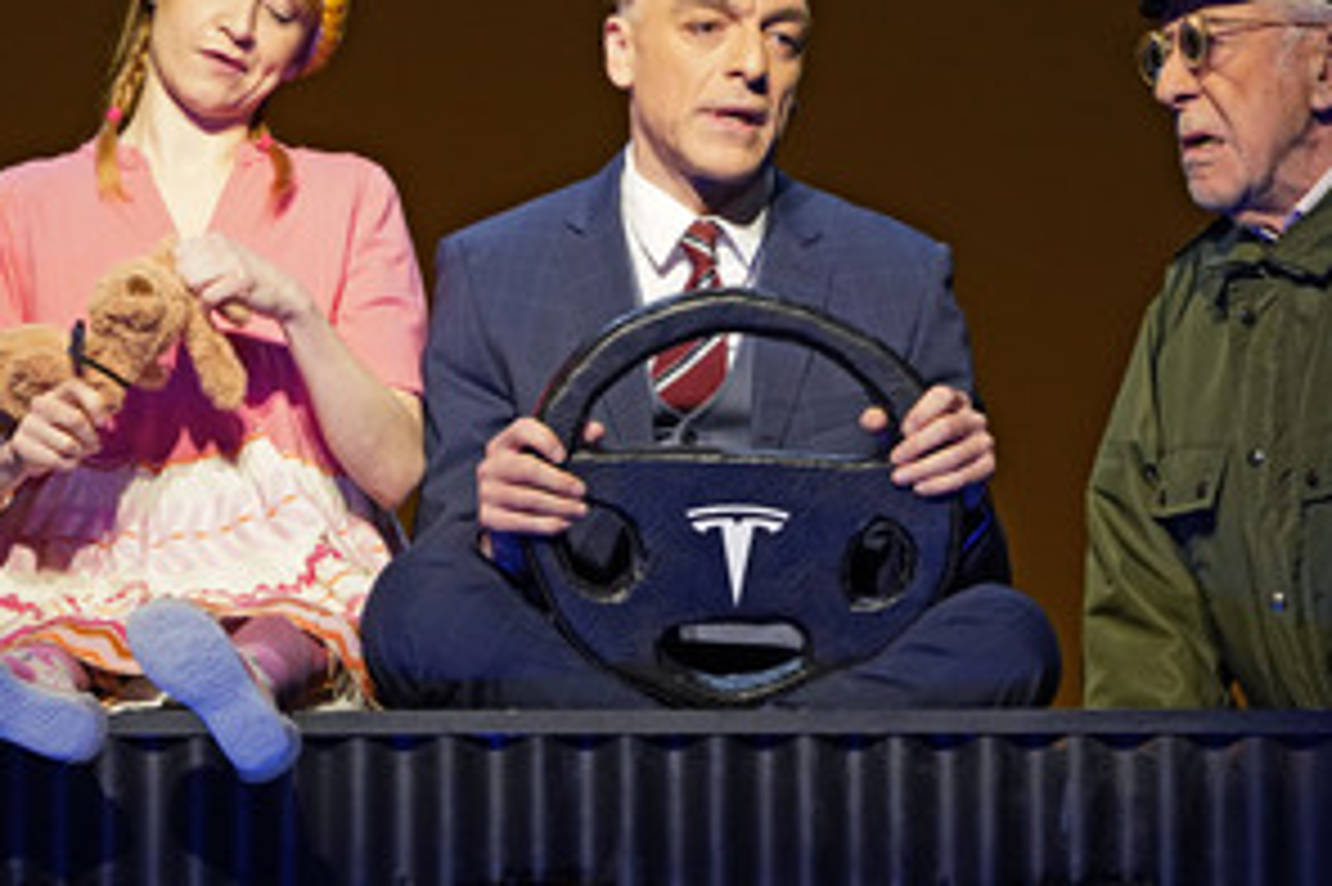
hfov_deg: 8.3
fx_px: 9134
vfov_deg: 5.6
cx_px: 713
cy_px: 337
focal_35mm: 247
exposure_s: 1/200
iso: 2000
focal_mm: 162
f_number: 5.6
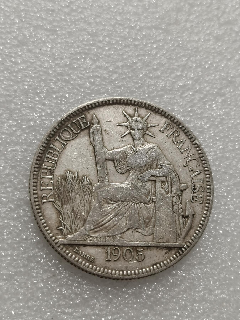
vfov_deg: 31.7
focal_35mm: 61
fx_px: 564
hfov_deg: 24.0
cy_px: 160
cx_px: 120
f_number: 1.8
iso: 64
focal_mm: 5.58
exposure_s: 1/90
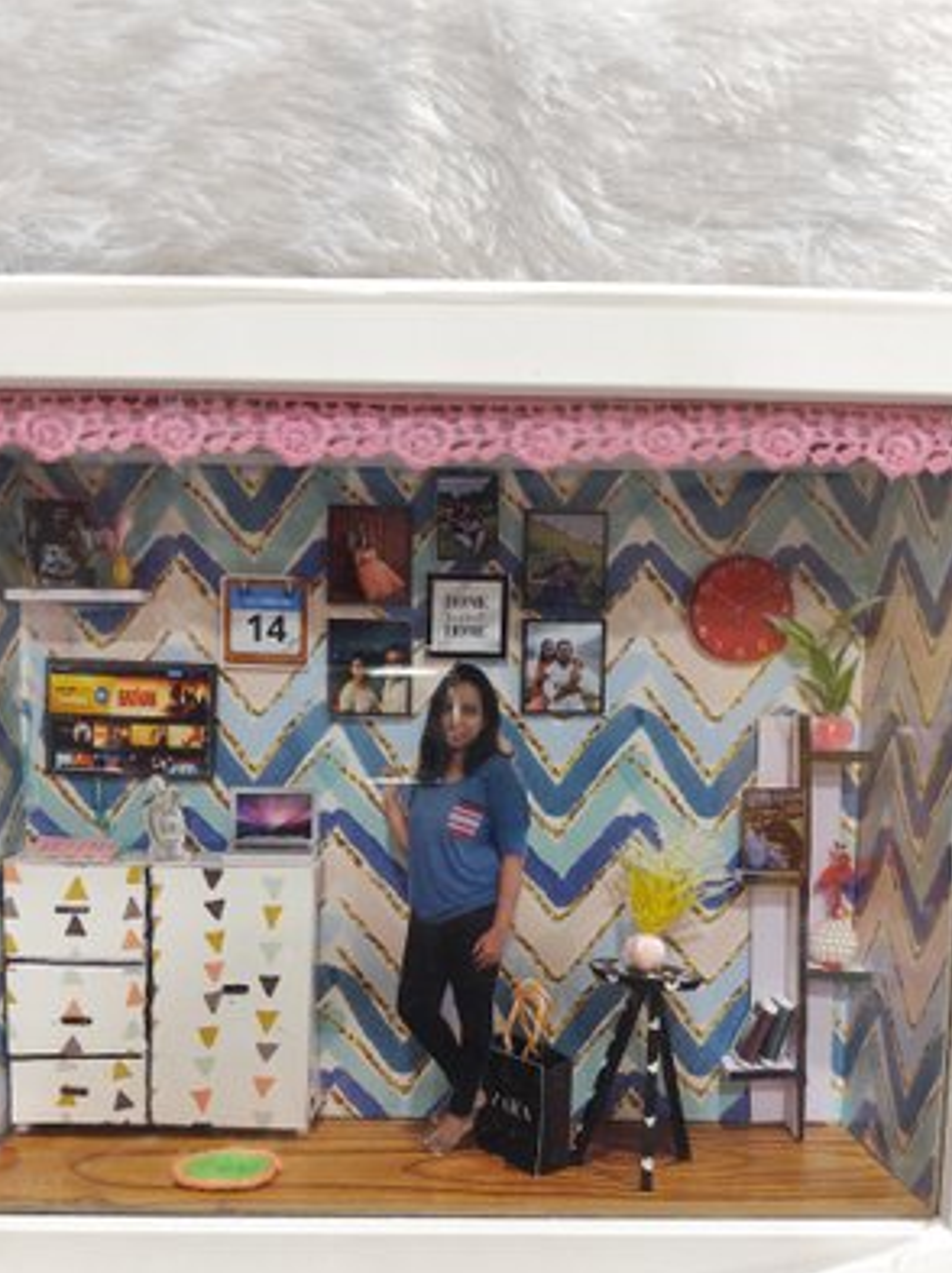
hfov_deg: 46.7
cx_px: 437
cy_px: 816
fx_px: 1102
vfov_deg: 59.0
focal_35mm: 30
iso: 800
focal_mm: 6.19
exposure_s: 1/50
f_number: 1.65
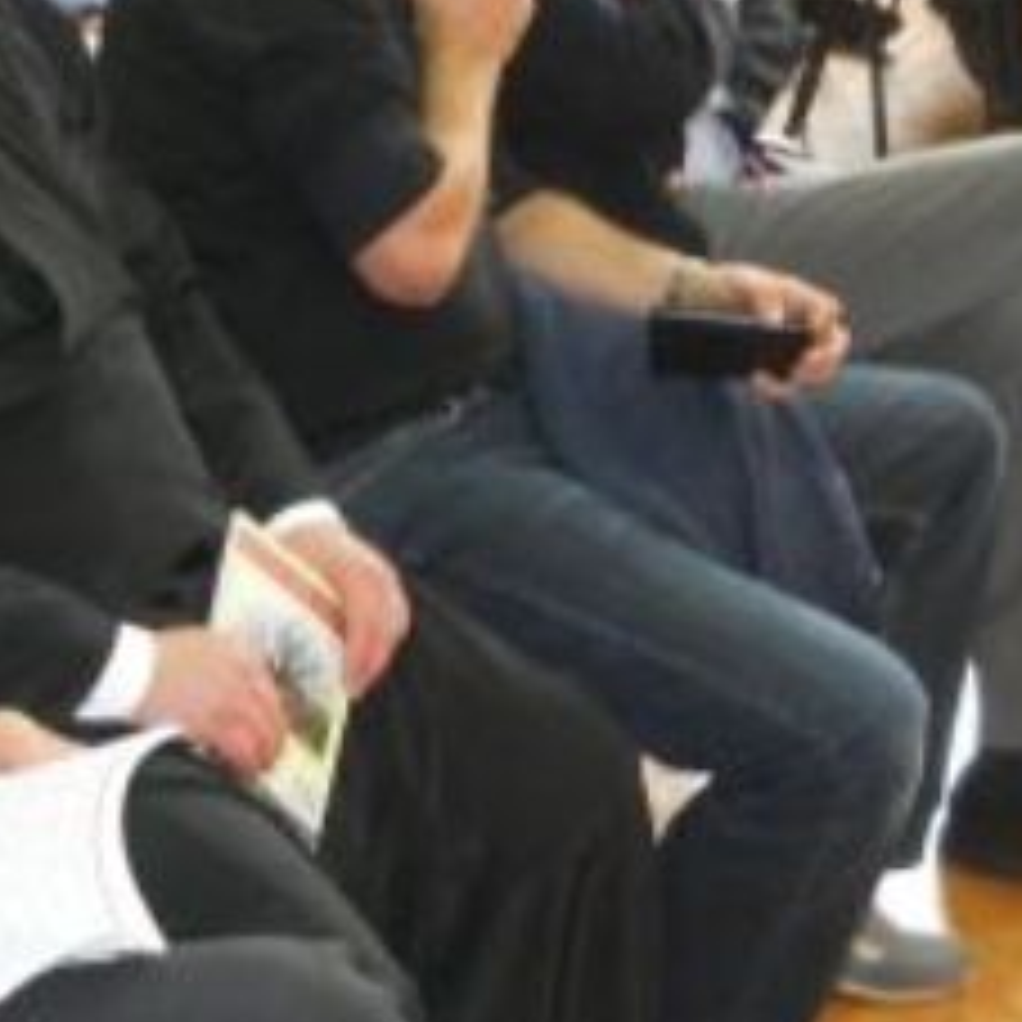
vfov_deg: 17.0
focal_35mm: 102
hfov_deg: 17.1
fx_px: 3407
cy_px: 261
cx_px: 563
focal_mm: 6.72
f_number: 3.1
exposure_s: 1/30
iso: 250
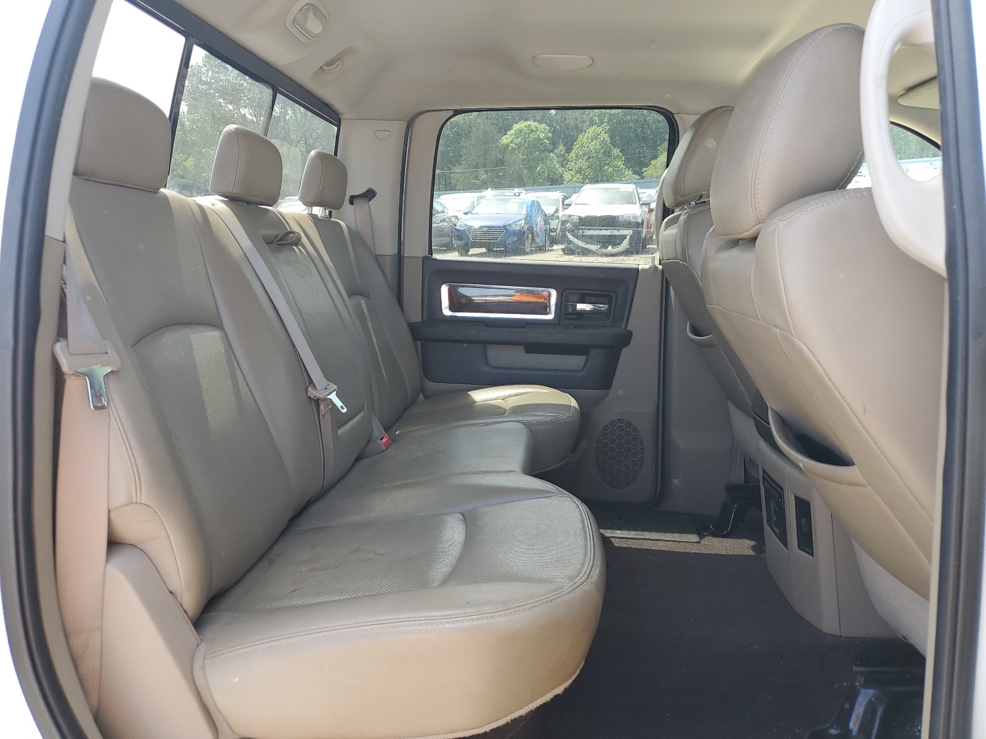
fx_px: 741
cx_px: 493
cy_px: 370
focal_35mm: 26
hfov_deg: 67.3
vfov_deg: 53.1
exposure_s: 1/200
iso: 50
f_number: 1.5
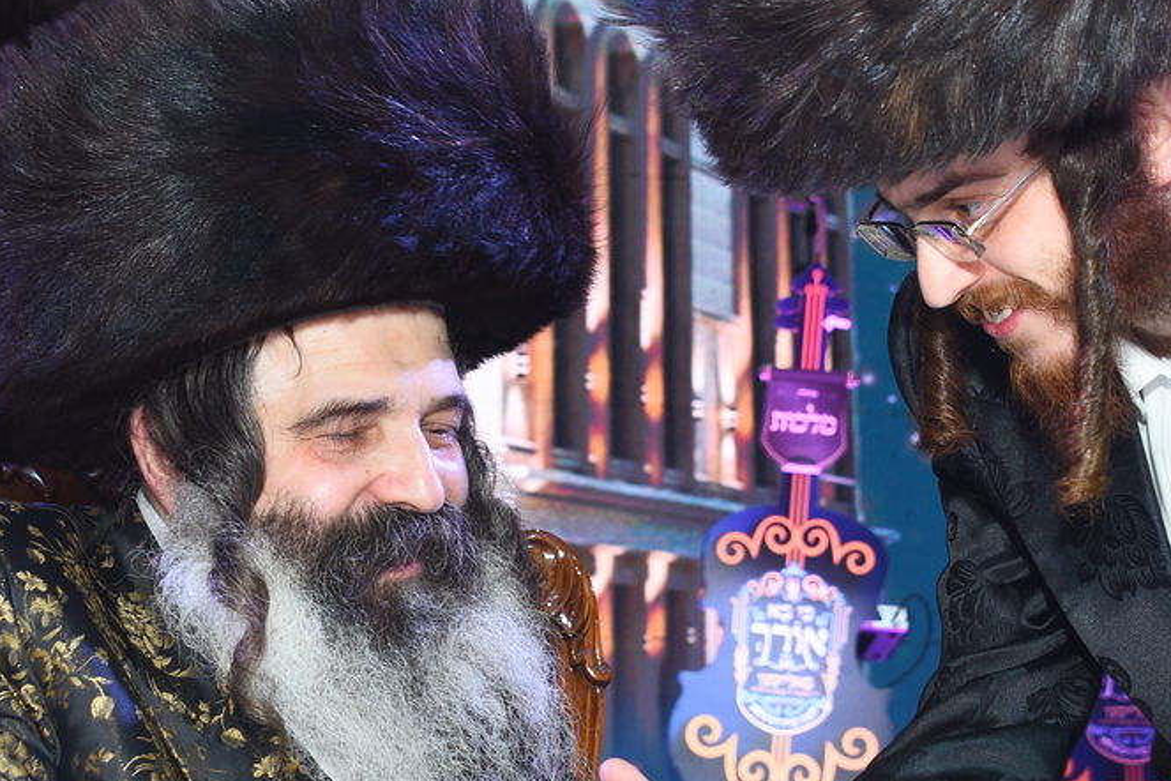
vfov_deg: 17.9
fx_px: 2472
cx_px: 599
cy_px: 377
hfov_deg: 26.7
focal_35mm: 76
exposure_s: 1/125
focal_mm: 36
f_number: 5.6
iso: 1250
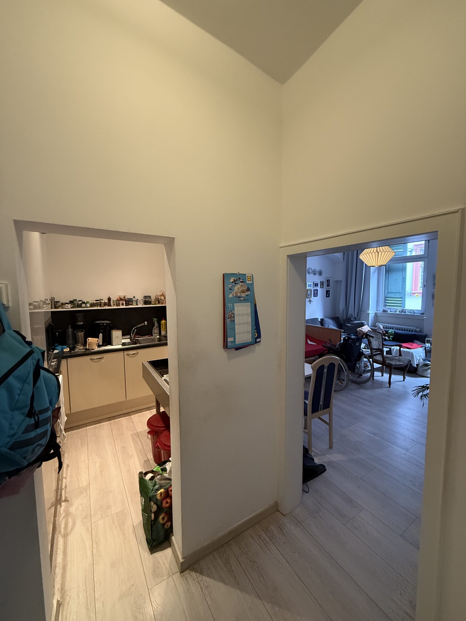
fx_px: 251
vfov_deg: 102.1
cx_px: 233
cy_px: 310
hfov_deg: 85.7
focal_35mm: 14
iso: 500
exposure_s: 1/50
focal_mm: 2.22
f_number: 2.2
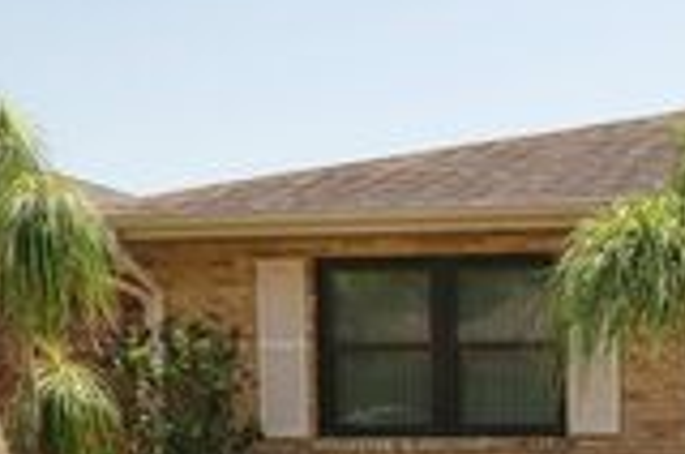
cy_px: 458
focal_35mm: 97
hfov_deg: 19.3
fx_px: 1842
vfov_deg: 13.8
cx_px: 912
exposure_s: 1/80
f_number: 11
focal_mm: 31
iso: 64
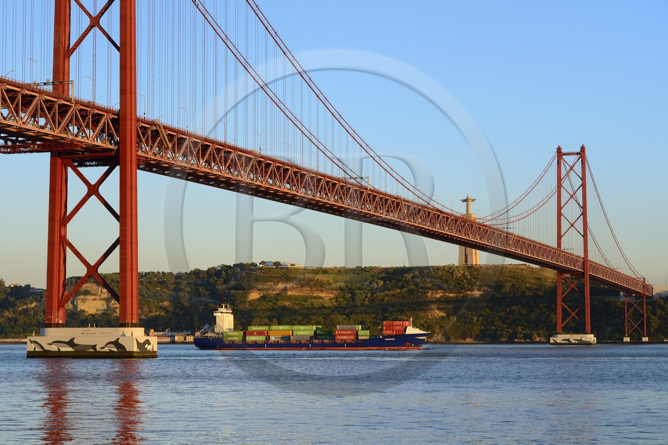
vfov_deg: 17.5
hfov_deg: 26.0
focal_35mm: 78
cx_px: 334
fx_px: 1447
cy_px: 222
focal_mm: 78
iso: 200
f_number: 8
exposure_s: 1/200
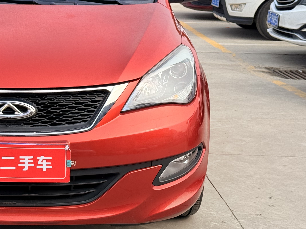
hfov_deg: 21.0
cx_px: 18
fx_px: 804
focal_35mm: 91
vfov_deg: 16.2
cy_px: 70
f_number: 1.78
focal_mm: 6.76
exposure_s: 1/3534
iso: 80
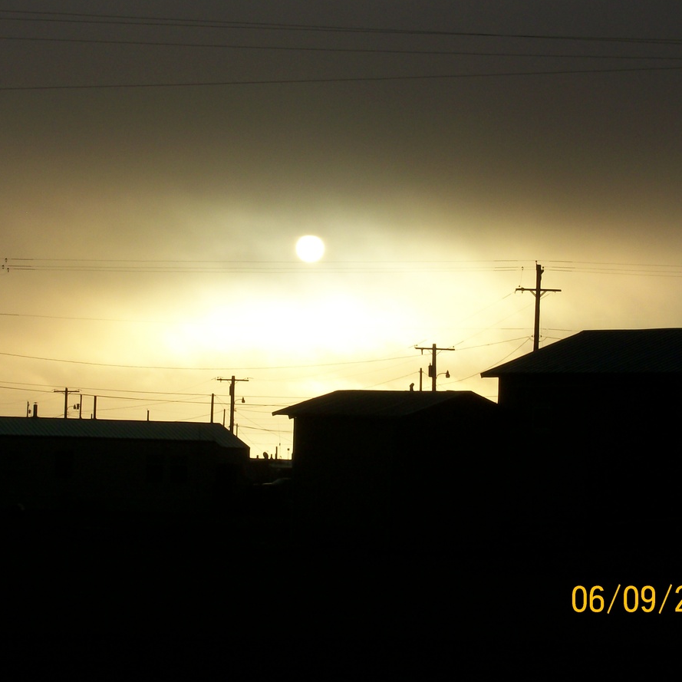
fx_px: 2942
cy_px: 331
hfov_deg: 13.2
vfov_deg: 13.2
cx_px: 319
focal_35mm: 132
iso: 80
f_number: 8.5
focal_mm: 18
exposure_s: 1/787
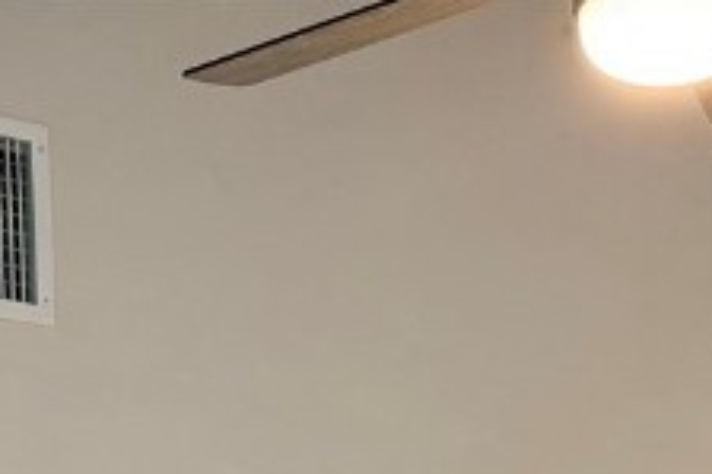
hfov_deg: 17.9
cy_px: 1218
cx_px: 480
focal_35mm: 114
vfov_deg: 10.1
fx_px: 2253
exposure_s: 1/120
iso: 125
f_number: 1.78
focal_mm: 6.76
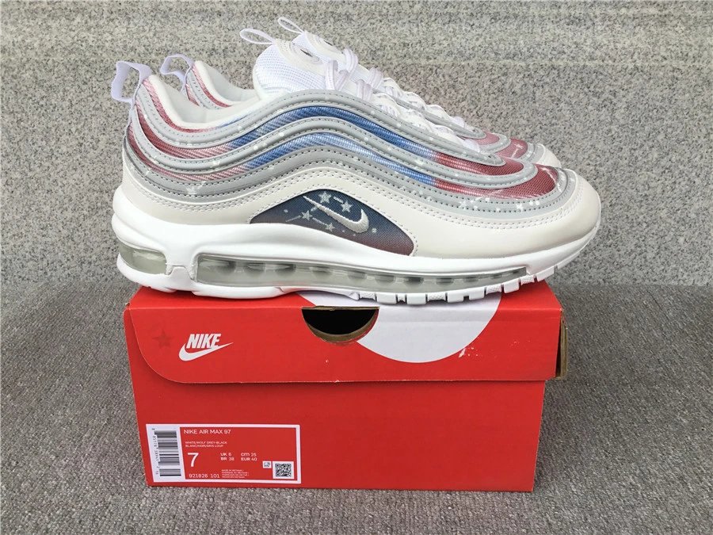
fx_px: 639
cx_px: 356
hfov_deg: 58.4
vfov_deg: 45.4
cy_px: 268
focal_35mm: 31
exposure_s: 1/227
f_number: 2.4
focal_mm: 3.3
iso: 25
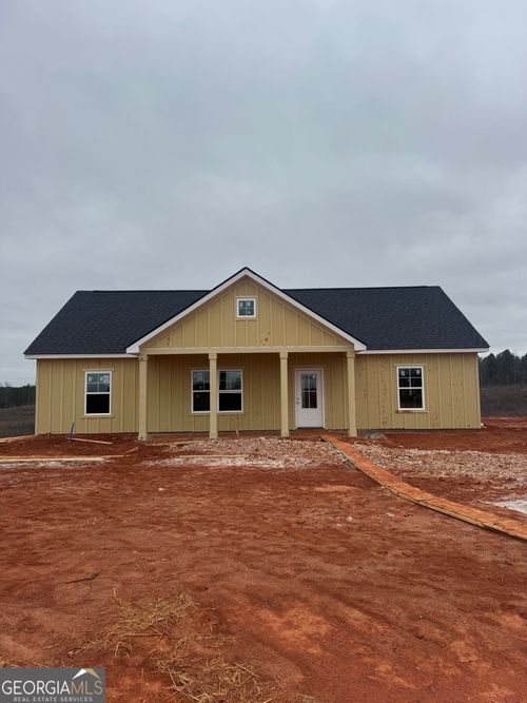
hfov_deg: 56.8
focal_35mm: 24
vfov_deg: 71.6
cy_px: 352
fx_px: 487
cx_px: 264
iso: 80
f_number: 1.78
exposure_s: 1/5814
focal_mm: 6.76
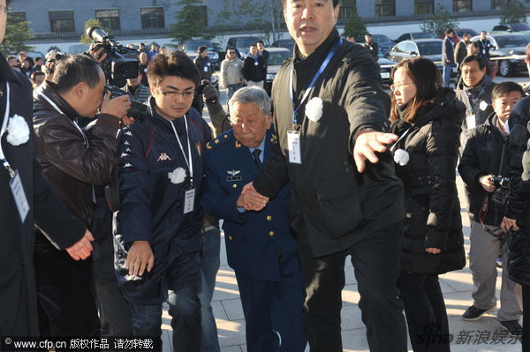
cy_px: 176
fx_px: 765
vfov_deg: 25.9
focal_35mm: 52
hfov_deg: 38.2
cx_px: 265
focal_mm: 52
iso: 250
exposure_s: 1/200
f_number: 6.3
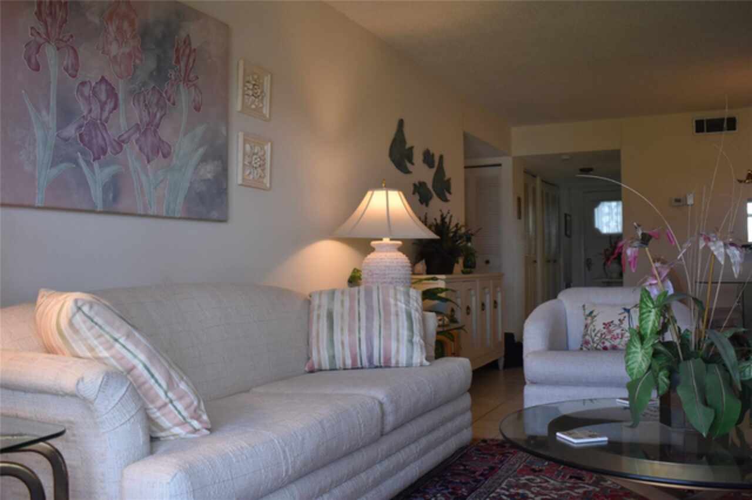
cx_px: 376
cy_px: 250
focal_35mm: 34
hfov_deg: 55.1
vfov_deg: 38.3
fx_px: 720
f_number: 3.8
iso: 800
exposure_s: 1/200
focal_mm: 23
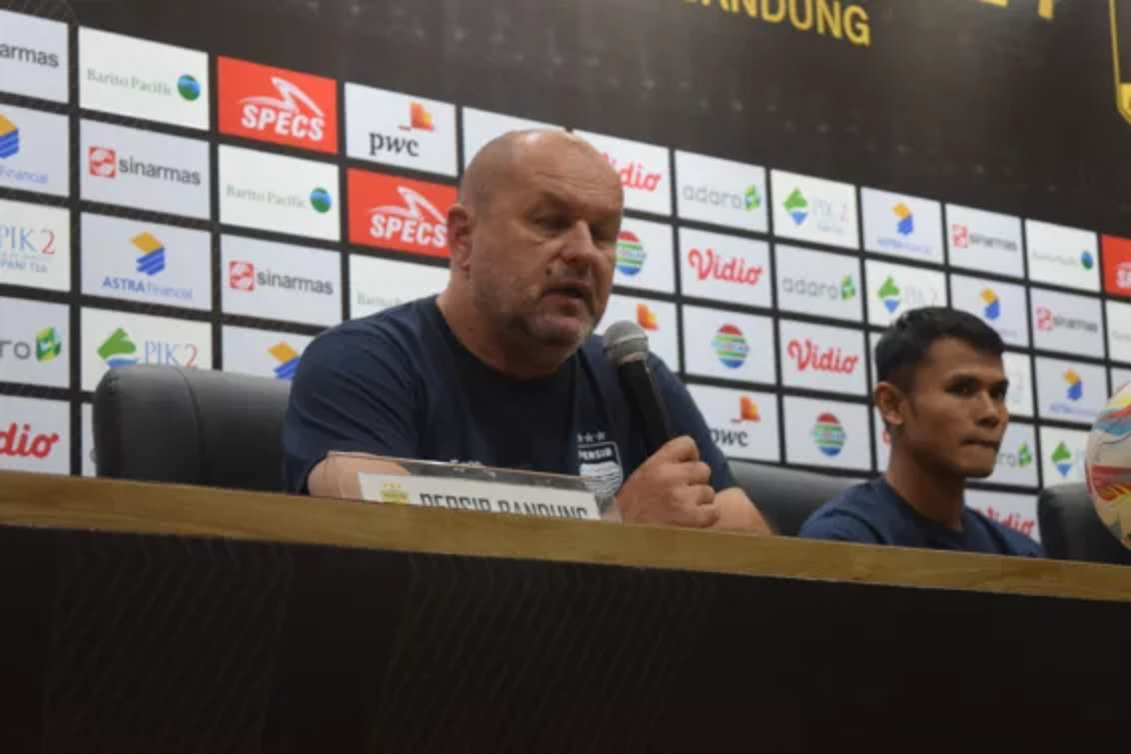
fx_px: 2592
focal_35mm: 82
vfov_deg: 16.6
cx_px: 566
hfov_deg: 24.6
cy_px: 377
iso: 3200
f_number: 5.6
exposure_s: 1/80
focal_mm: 55
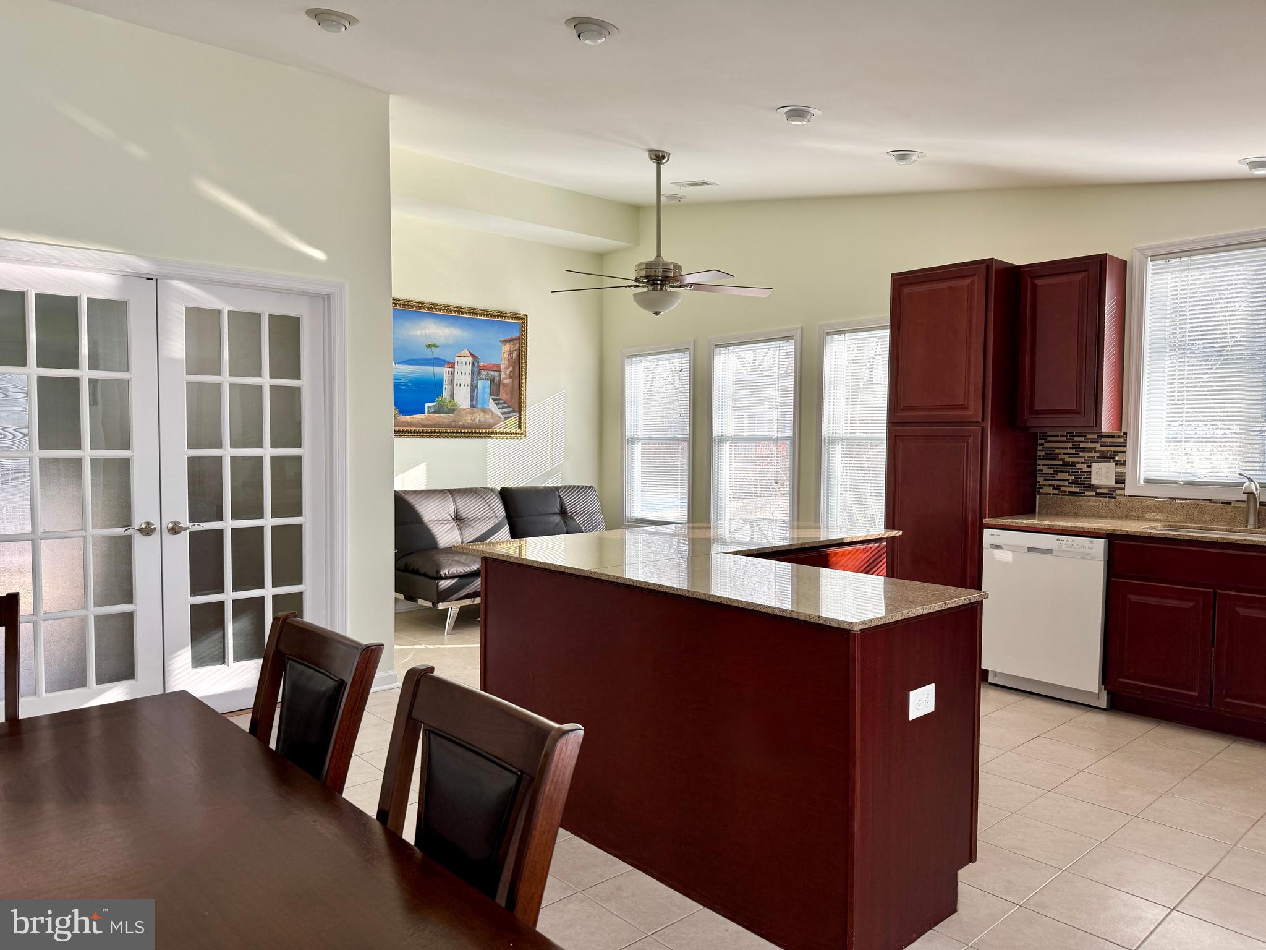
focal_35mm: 24
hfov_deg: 71.6
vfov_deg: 56.8
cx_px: 633
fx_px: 878
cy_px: 475
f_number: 1.78
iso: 64
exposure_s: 1/154
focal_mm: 6.76
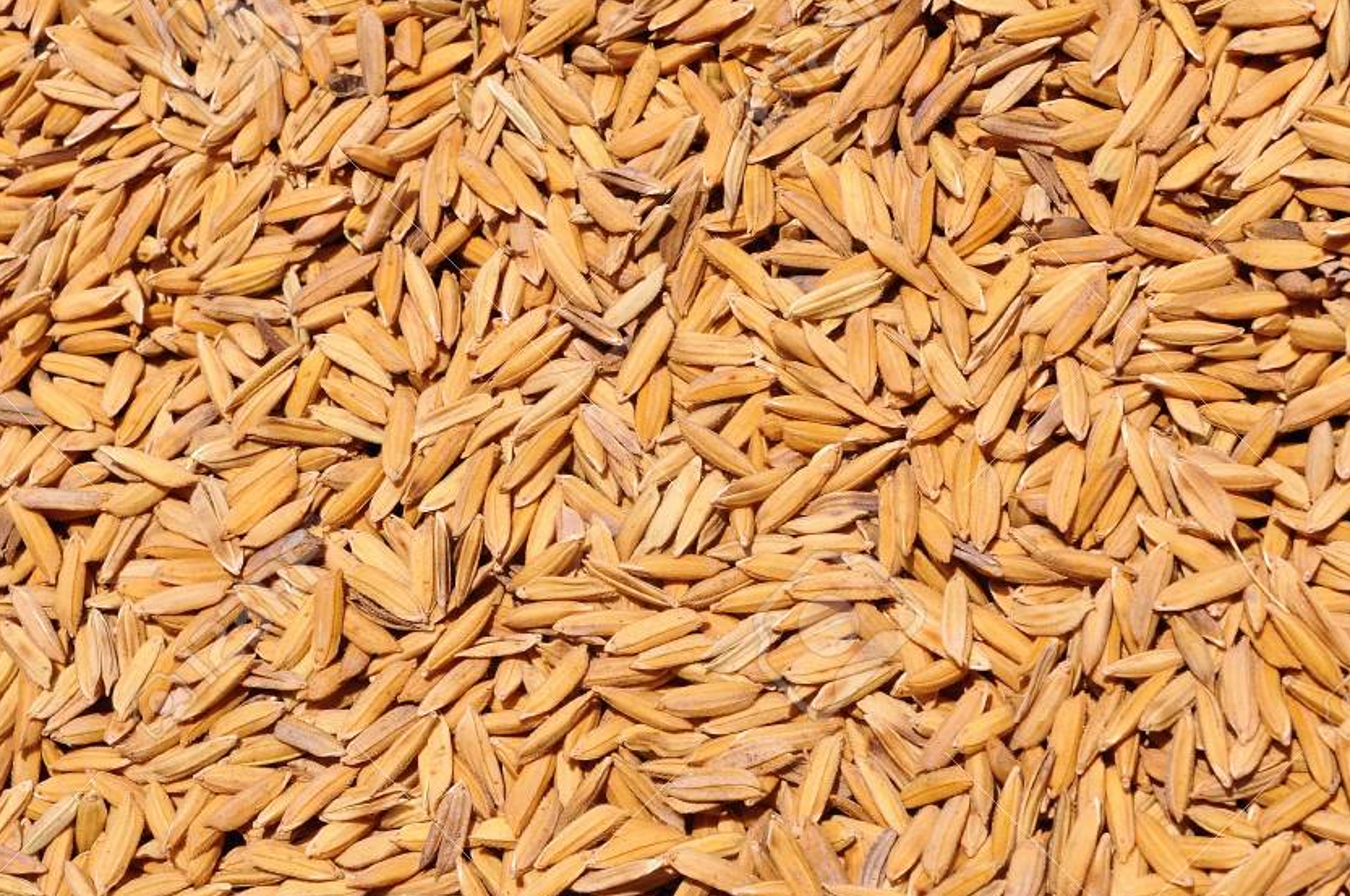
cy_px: 566
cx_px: 528
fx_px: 4381
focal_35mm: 117
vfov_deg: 11.7
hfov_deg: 17.5
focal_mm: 50
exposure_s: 1/250
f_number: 11
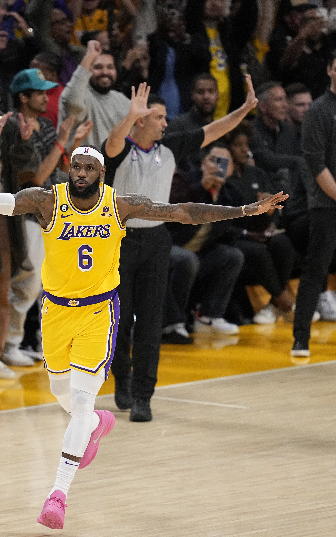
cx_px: 63
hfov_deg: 2.1
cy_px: 269
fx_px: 8966
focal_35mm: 612
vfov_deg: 3.4
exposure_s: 1/2000
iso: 4000
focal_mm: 400
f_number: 2.8
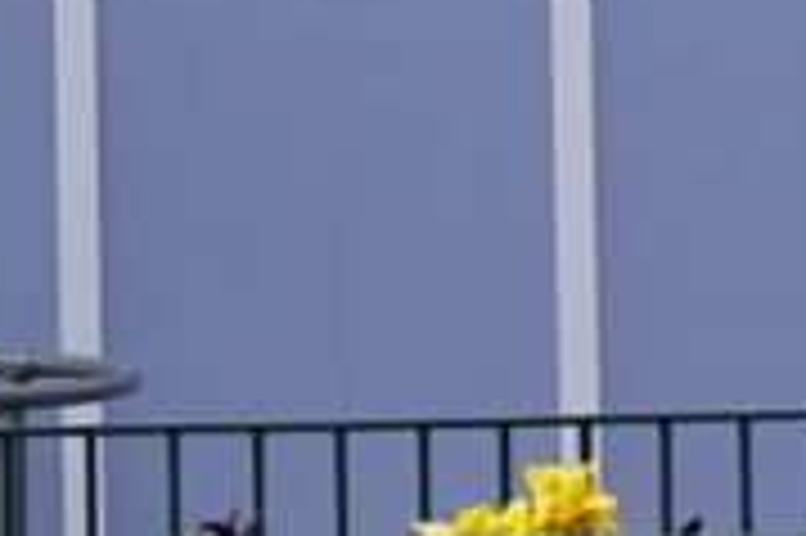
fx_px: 7516
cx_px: 473
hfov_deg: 6.1
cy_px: -820
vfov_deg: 4.0
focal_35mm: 336
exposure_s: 1/125
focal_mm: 50
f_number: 8
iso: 100
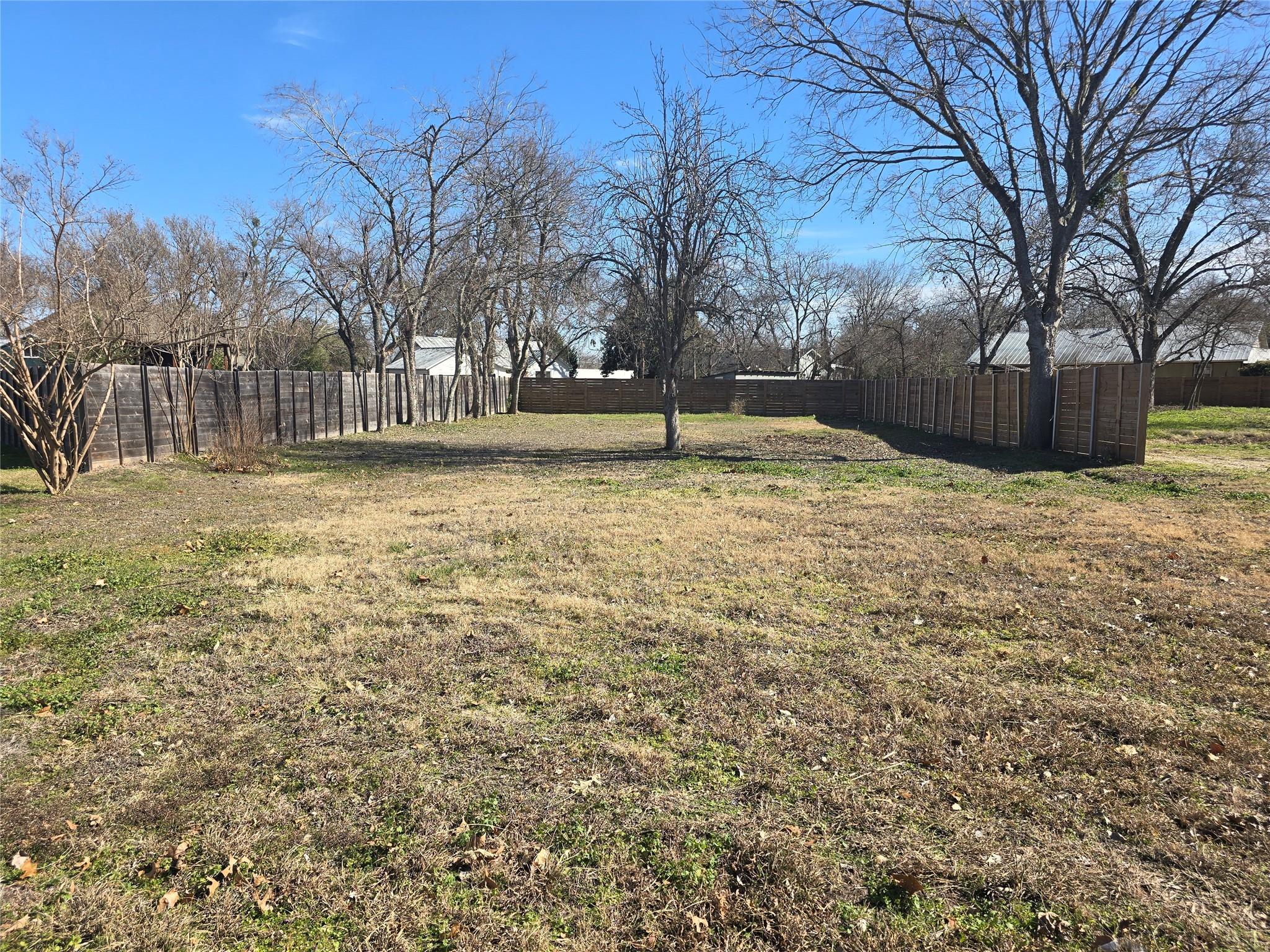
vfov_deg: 58.9
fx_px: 844
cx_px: 635
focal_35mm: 23
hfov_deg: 73.9
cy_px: 476
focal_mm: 6.3
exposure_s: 1/574
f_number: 1.7
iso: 12
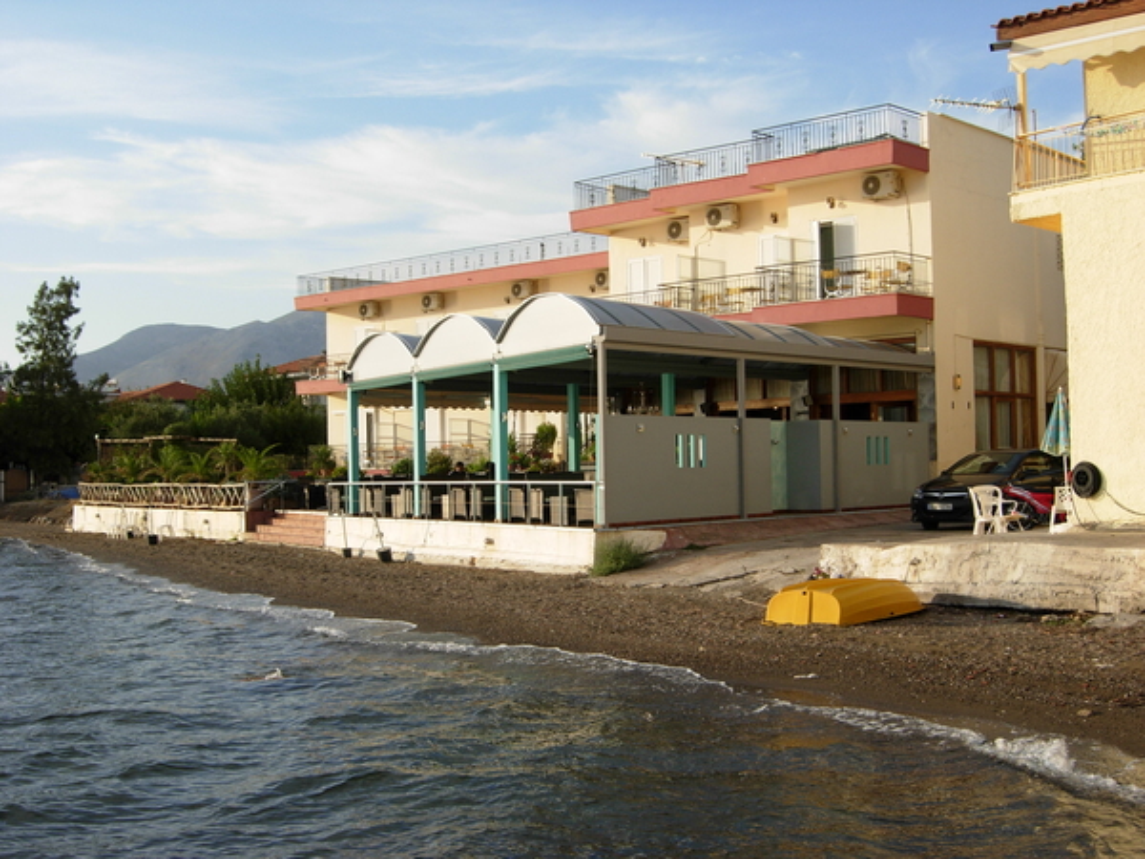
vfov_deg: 30.3
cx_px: 572
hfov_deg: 39.7
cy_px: 430
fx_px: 1588
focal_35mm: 48
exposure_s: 1/296
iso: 50
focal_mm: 10.1
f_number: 4.9
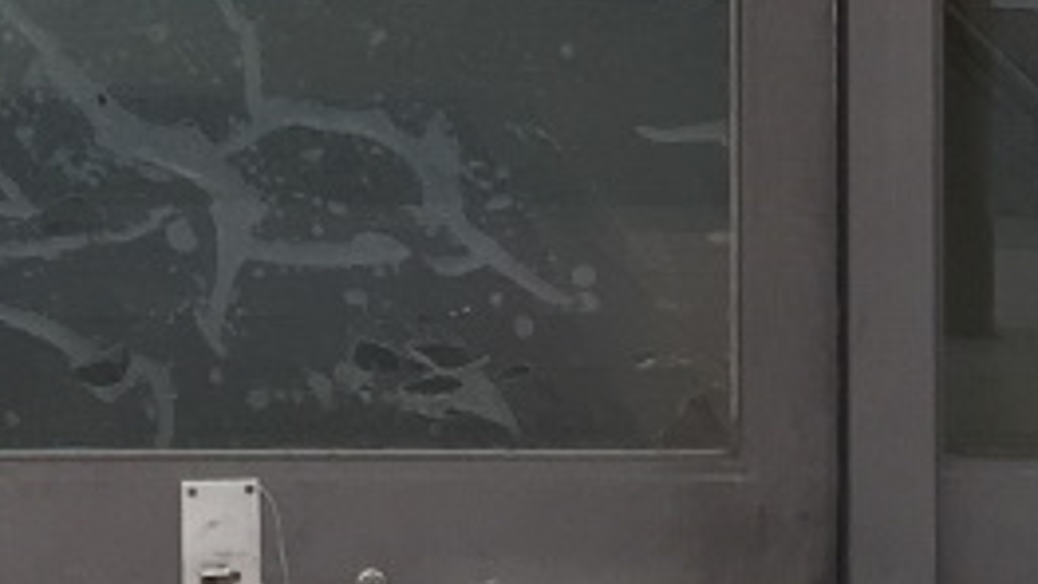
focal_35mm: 180
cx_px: -209
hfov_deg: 11.7
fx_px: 4955
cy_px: -1170
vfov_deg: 6.2
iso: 32
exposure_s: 1/40
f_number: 2.2
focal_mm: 4.15
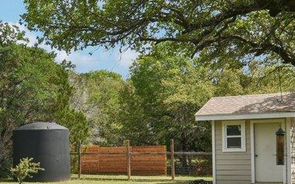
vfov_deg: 17.1
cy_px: 140
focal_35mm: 76
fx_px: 611
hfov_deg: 25.7
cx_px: -5
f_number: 8
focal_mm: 14
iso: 100
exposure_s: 1/320
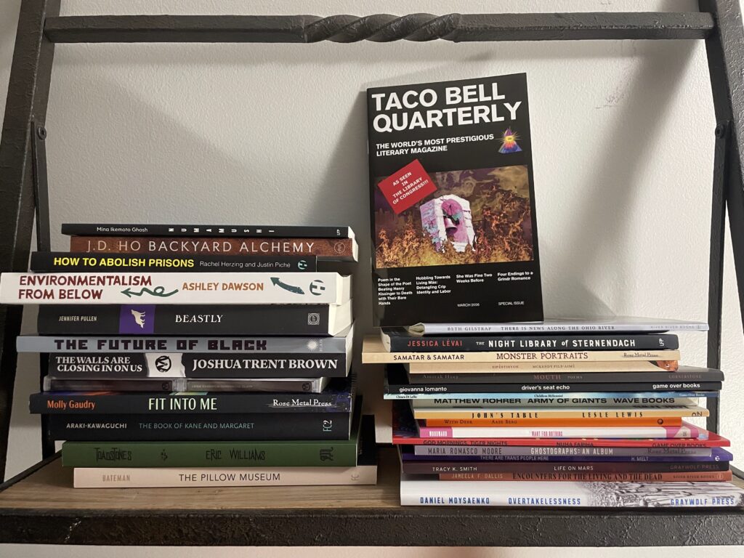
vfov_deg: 53.1
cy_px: 279
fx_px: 559
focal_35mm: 26
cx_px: 372
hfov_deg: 67.3
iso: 500
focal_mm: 4.2
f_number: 1.6
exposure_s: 1/60
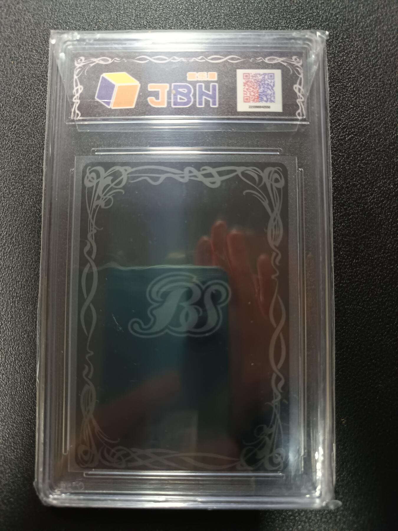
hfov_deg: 56.8
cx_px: 199
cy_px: 266
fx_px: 368
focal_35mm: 24
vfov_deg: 71.6
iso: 978
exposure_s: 1/33.3
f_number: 1.7
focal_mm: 5.31
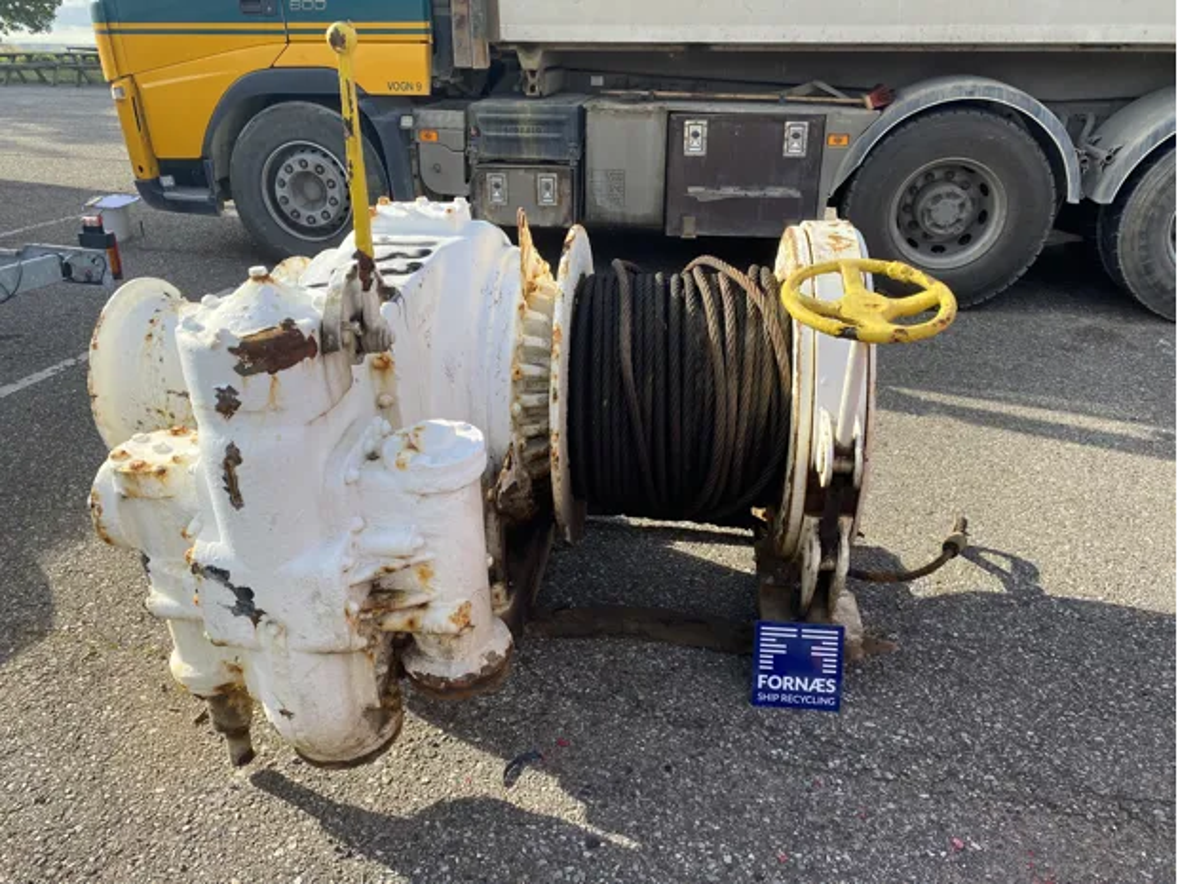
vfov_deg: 53.1
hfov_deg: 67.3
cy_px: 442
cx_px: 589
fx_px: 885
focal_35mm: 26
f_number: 1.8
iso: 32
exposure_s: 1/1157
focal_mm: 4.25
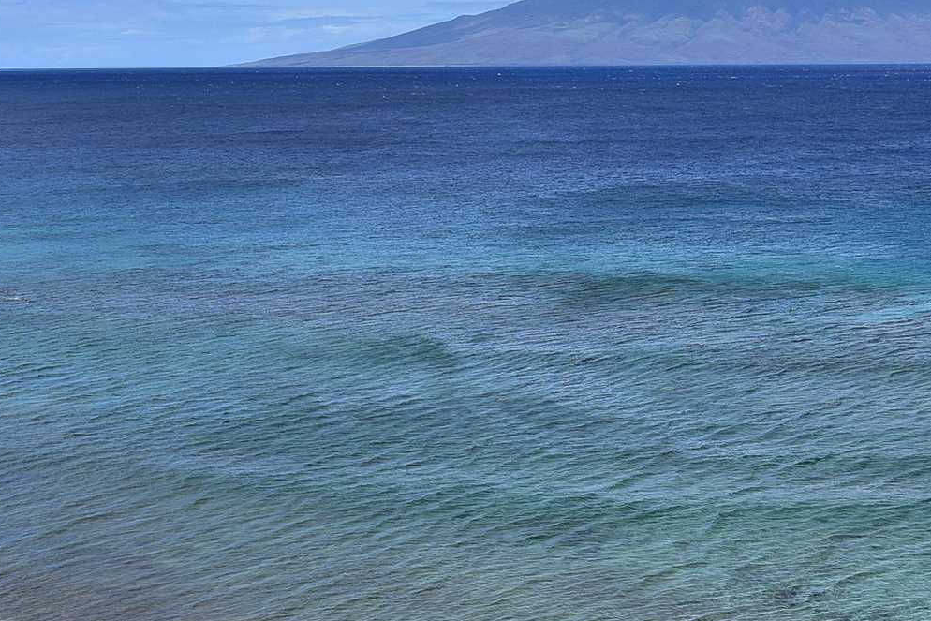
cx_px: 690
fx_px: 1759
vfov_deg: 19.9
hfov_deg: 29.2
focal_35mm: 68
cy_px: 479
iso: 64
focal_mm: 22
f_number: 9
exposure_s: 1/200
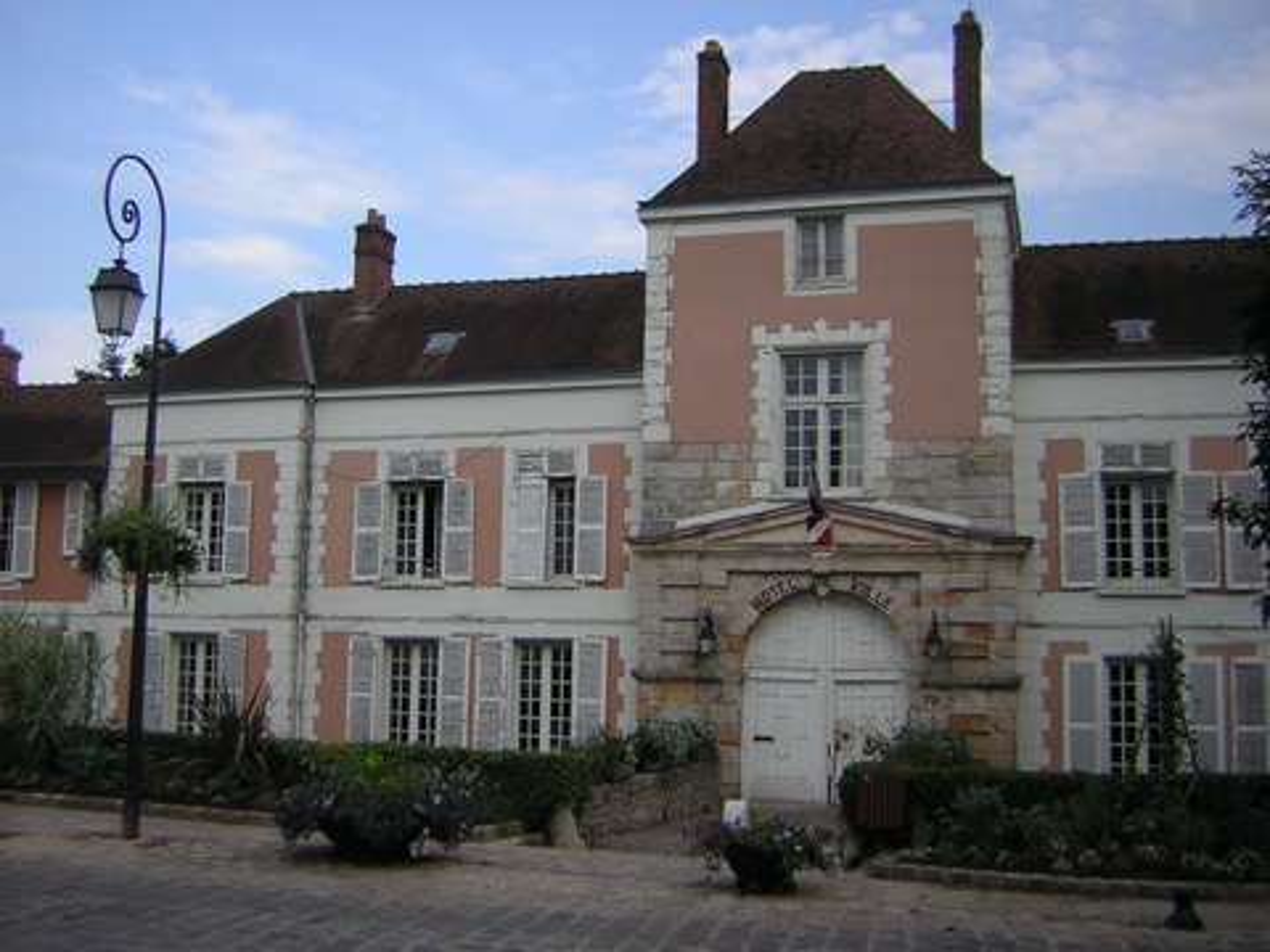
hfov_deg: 51.4
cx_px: 635
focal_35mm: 36
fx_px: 1321
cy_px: 476
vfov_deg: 39.7
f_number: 2.6
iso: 50
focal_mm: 4.7
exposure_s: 1/740
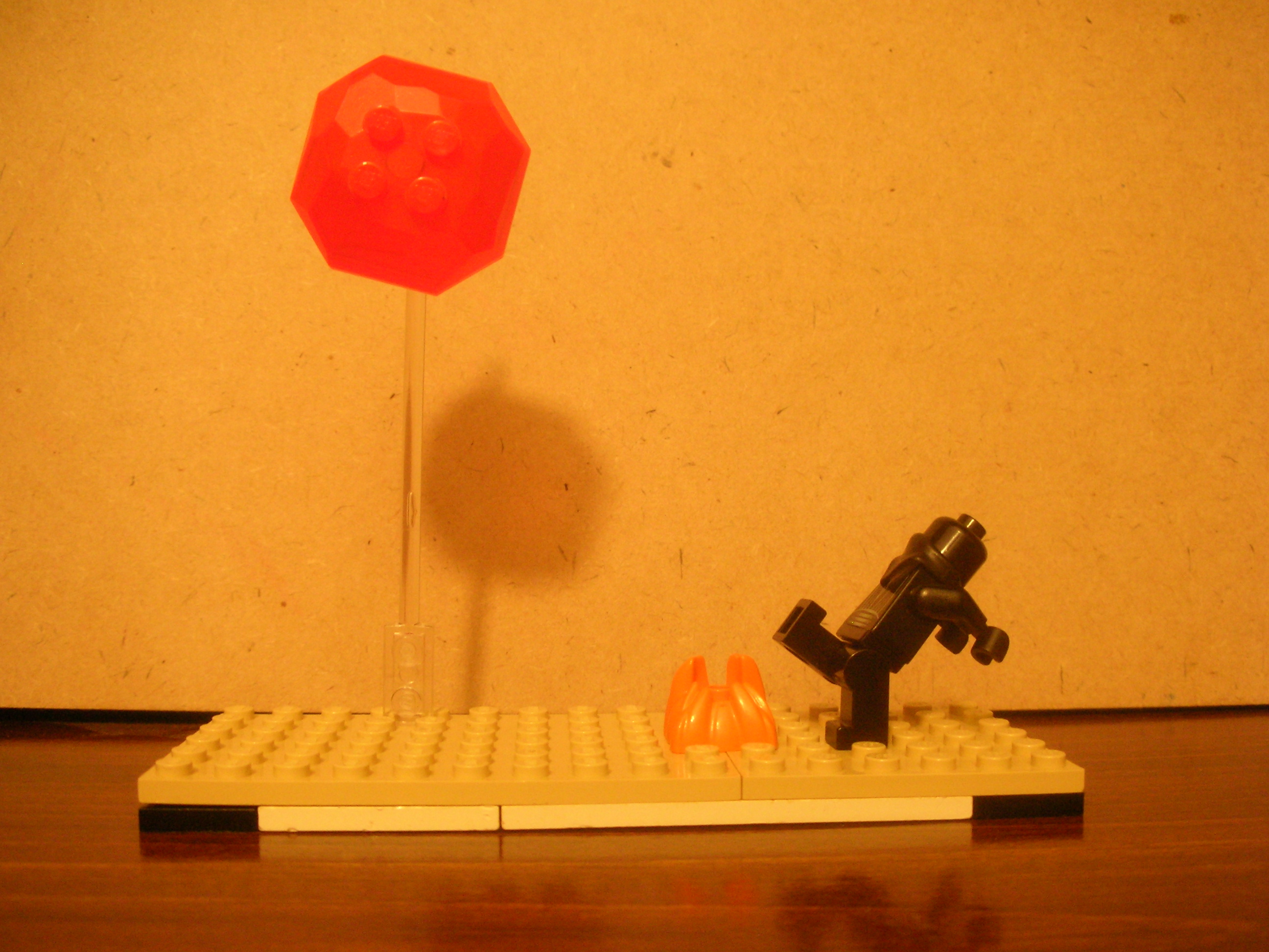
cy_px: 476
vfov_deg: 40.7
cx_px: 634
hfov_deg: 52.6
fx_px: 1283
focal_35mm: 35
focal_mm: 5.8
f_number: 3
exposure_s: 1/2.6
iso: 200
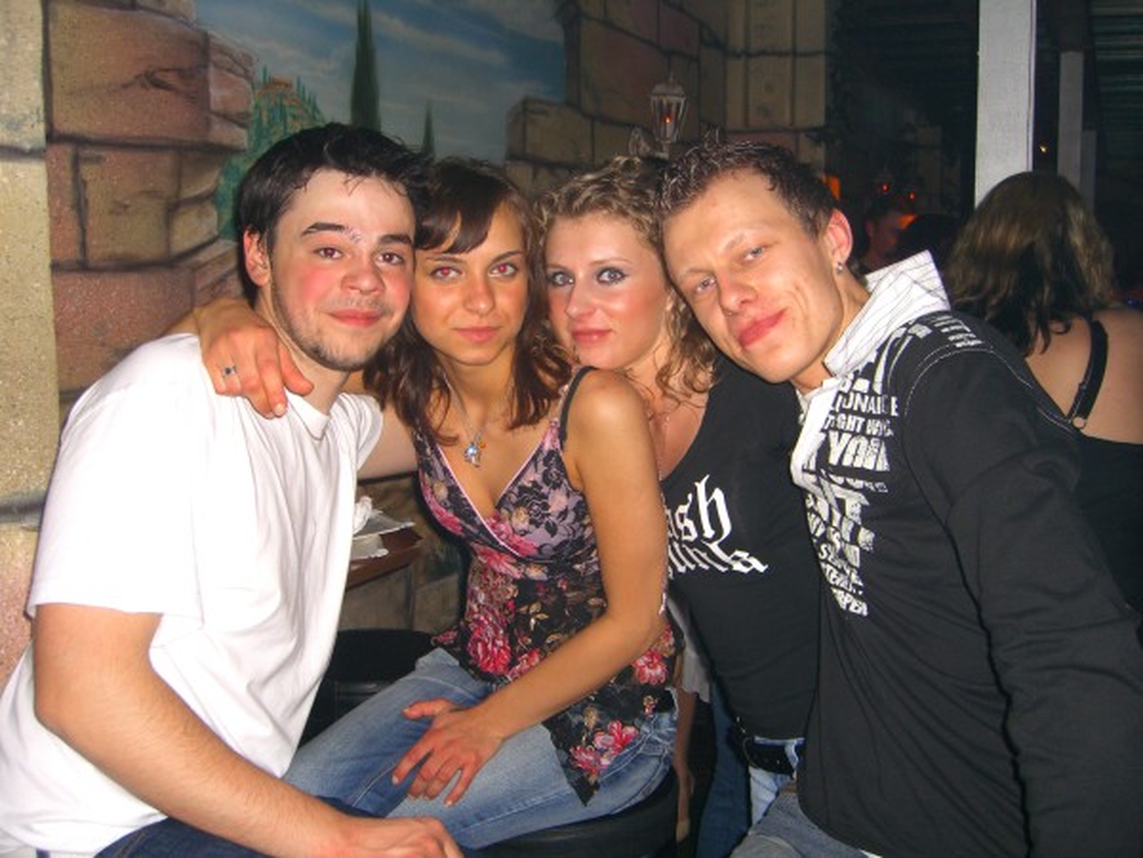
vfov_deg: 37.7
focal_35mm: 38
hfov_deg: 49.0
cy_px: 429
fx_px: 1255
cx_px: 572
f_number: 2.8
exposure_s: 1/60
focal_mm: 7.9
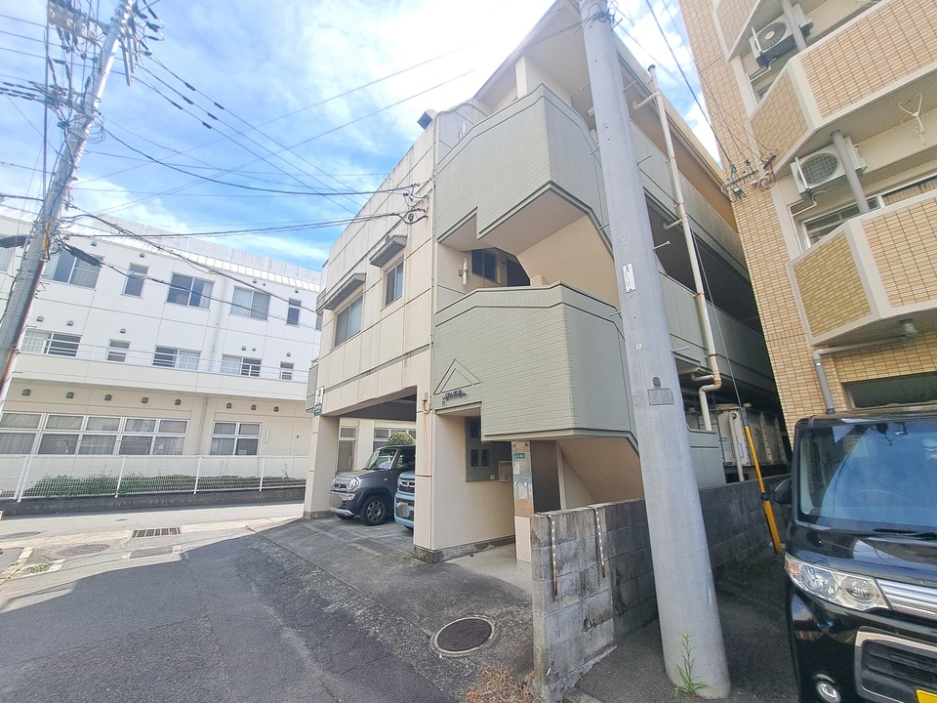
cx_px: 468
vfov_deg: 89.9
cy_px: 352
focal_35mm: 13
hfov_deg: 106.2
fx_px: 352
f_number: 2.2
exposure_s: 1/1429
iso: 50
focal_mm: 1.74
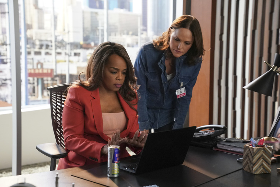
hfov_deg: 33.4
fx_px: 467
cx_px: 140
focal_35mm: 60
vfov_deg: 22.6
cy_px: 94
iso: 6400
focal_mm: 60
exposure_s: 1/100
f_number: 3.5
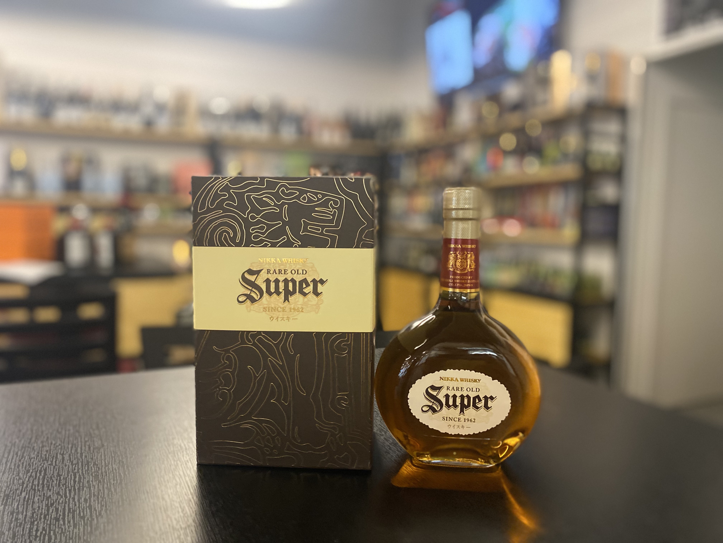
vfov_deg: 53.1
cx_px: 362
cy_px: 272
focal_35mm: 26
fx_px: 543
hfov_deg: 67.3
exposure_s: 1/33
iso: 400
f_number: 1.8
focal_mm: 4.25
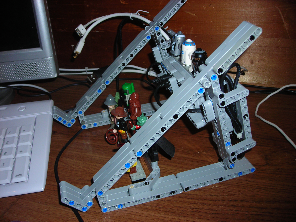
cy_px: 111
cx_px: 148
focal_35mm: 38
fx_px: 325
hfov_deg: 49.0
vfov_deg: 37.7
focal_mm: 6.3
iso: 50
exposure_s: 1/60.1
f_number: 3.2
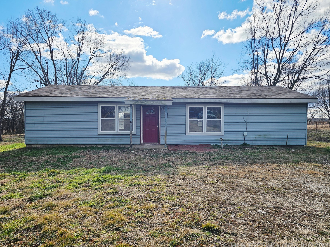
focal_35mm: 24
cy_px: 125
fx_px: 229
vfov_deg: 56.8
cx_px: 161
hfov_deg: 71.6
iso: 10
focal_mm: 6.3
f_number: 1.7
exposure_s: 1/1111
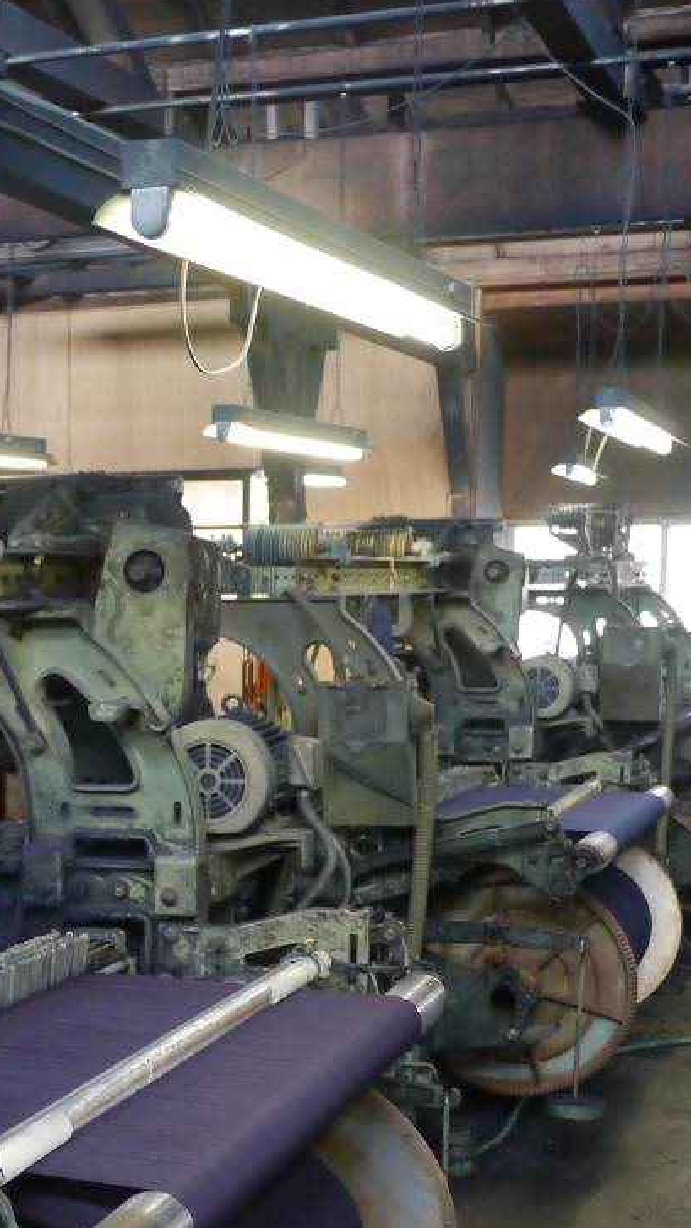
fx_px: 2052
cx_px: -184
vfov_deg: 32.7
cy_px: 914
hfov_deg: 18.0
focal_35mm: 63
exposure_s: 1/60
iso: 640
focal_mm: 14
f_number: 2.5
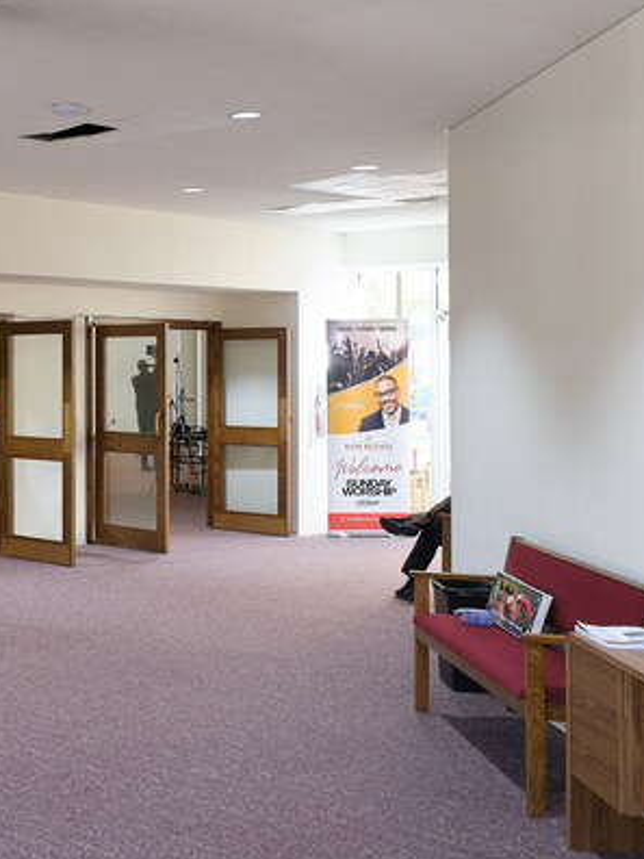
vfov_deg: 37.5
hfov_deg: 27.1
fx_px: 1265
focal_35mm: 51
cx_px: 9
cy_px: 427
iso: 2000
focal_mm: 23
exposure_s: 1/200
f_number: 4
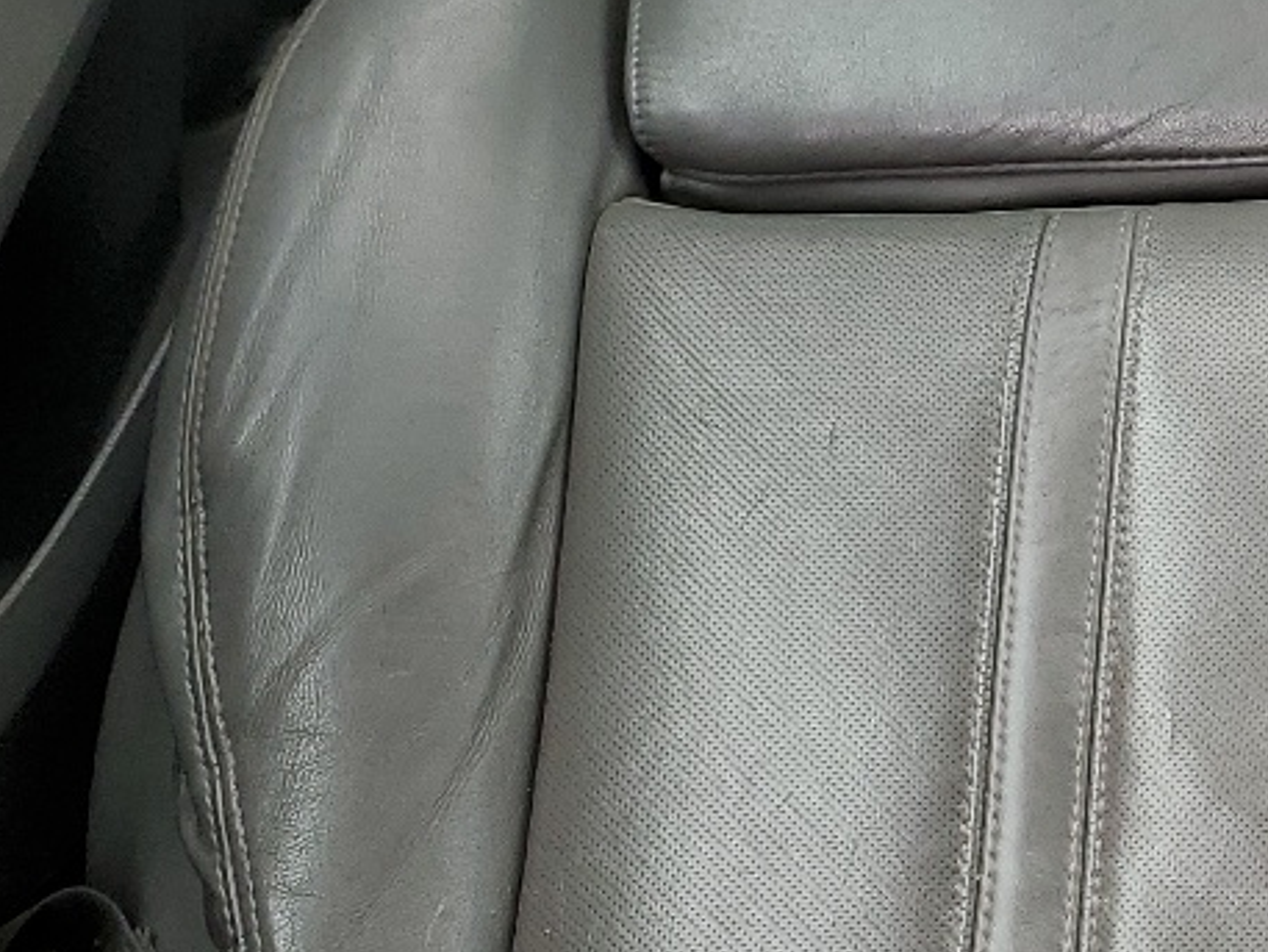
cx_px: 1937
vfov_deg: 15.4
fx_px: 3334
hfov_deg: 18.8
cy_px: -303
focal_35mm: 91
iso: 50
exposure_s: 1/196
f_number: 1.5
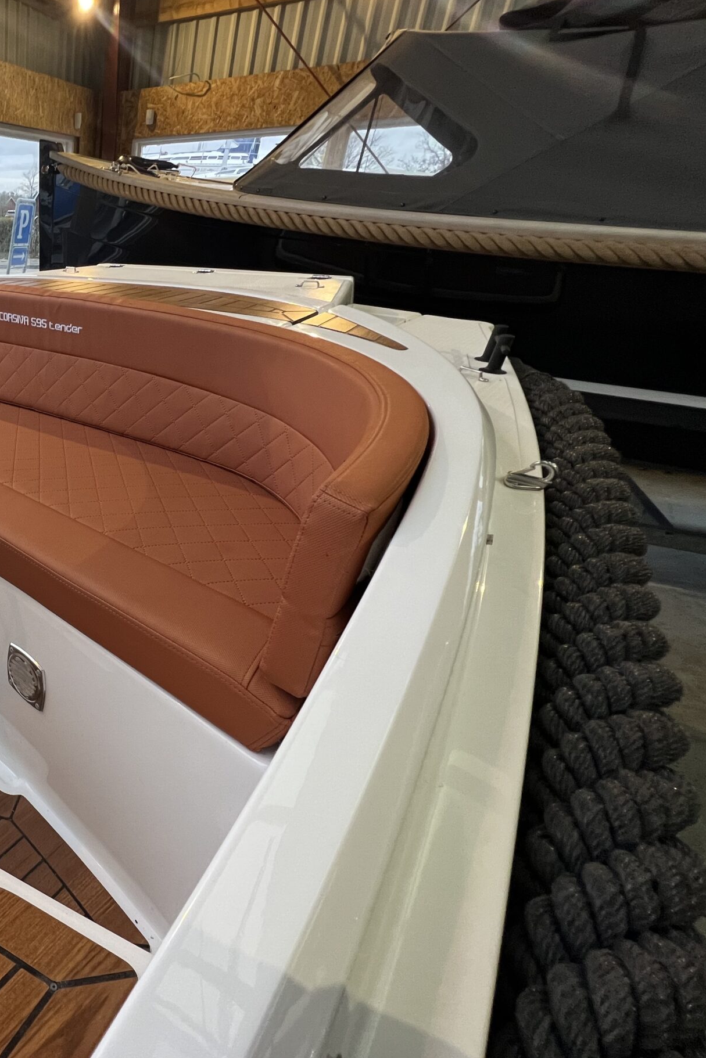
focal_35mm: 19
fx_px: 559
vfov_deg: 86.9
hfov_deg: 49.6
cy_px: 507
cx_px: -31
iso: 250
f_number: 1.8
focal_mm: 1.57
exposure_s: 1/100
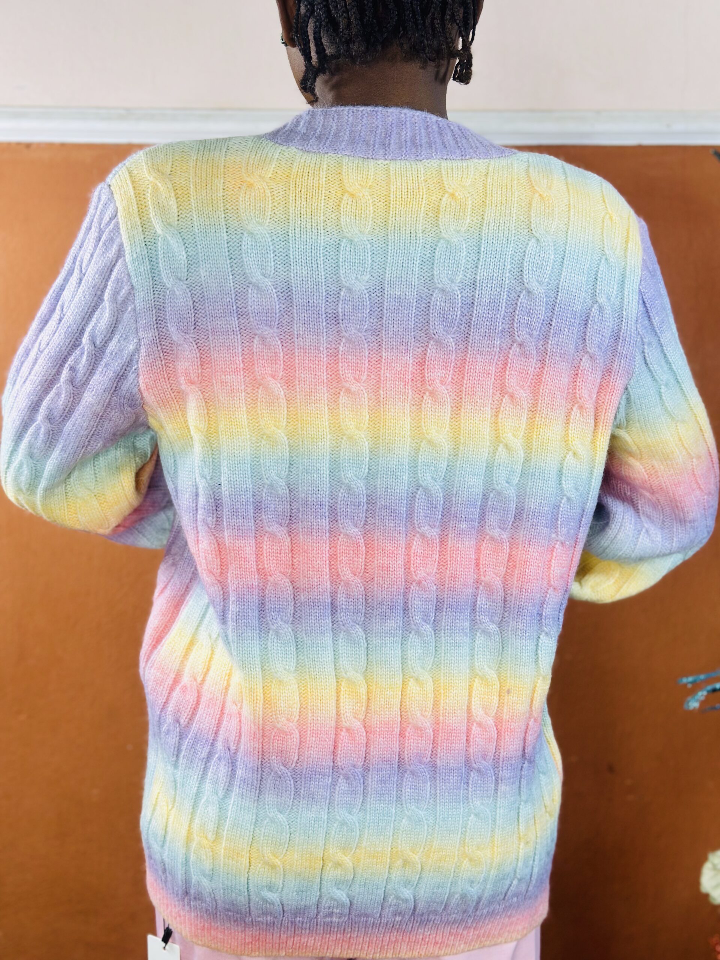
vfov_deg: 39.7
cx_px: 360
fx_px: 1331
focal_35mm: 48
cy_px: 480
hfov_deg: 30.3
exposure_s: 1/50
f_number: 1.78
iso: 64
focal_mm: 6.86
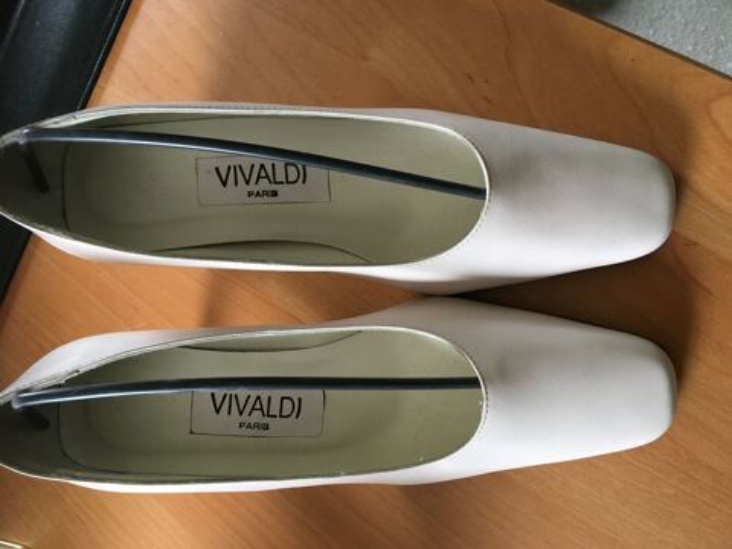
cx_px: 366
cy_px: 274
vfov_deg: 48.2
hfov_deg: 61.7
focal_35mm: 29
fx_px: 613
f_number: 2.2
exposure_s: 1/33
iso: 160
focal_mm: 4.15
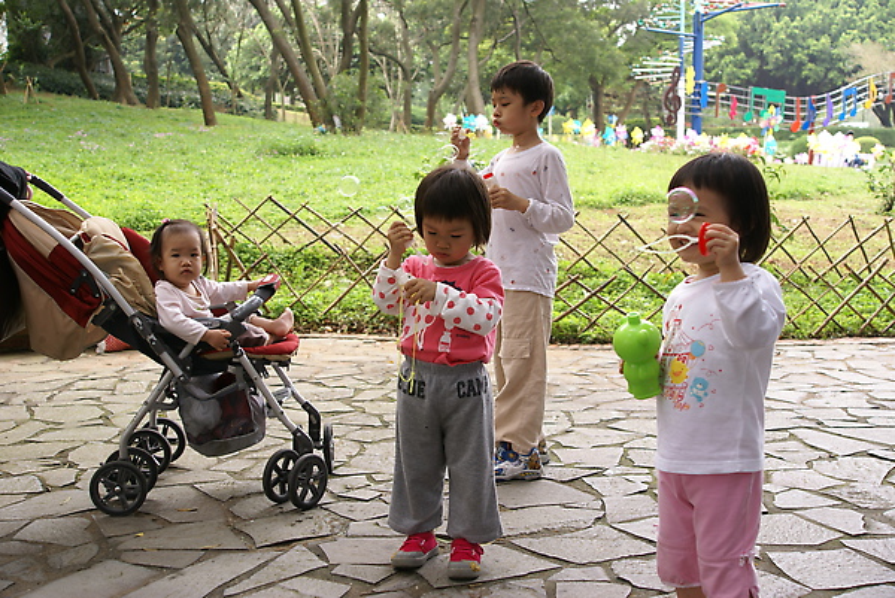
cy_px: 299
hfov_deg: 49.5
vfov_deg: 34.3
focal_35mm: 39
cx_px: 448
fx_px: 970
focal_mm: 26
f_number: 4
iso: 100
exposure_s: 1/80
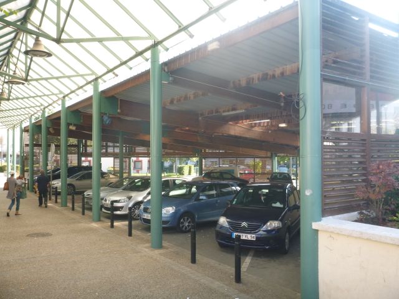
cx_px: 200
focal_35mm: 31
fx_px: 357
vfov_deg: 45.4
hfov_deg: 58.4
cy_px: 150
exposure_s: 1/60
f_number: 4.2
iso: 100
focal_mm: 5.5
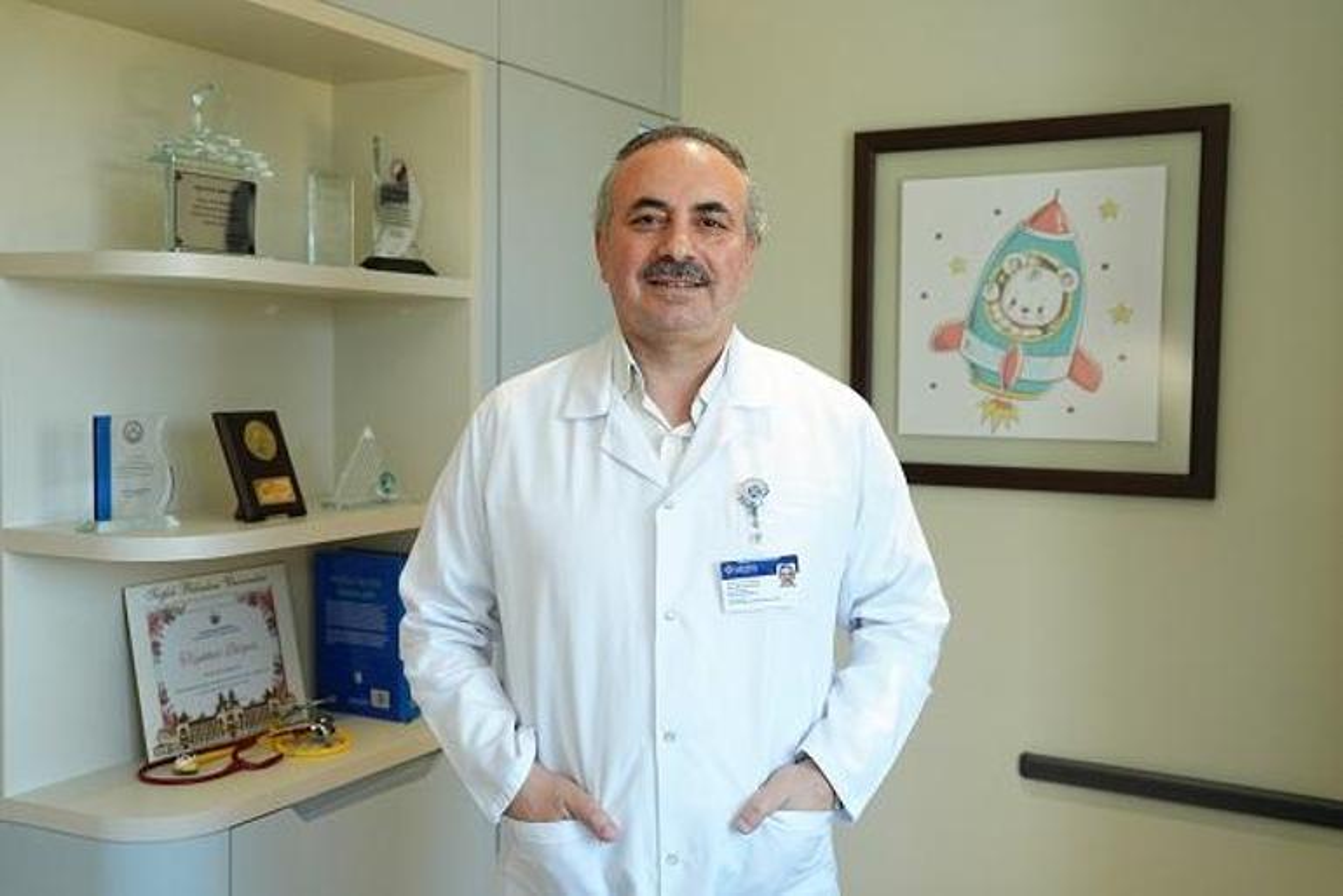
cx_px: 672
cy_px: 448
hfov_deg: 48.4
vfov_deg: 33.4
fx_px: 1493
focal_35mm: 40
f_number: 4
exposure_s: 1/100
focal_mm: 40
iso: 400
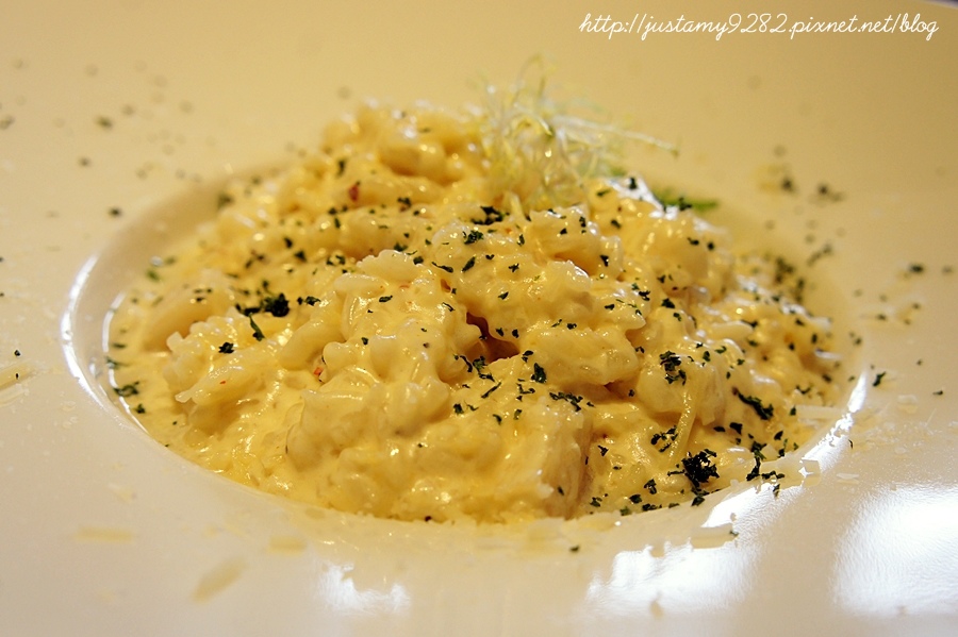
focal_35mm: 44
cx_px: 479
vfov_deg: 30.8
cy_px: 318
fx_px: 1157
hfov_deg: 45.0
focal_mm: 29
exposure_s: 1/50
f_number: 5.6
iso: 640
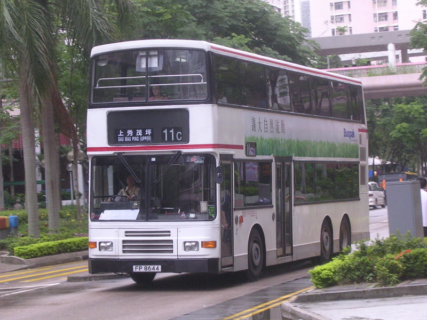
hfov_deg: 18.7
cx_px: 214
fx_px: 1295
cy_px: 160
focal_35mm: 105
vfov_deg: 14.1
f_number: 4.6
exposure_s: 1/121
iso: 272
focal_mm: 15.9
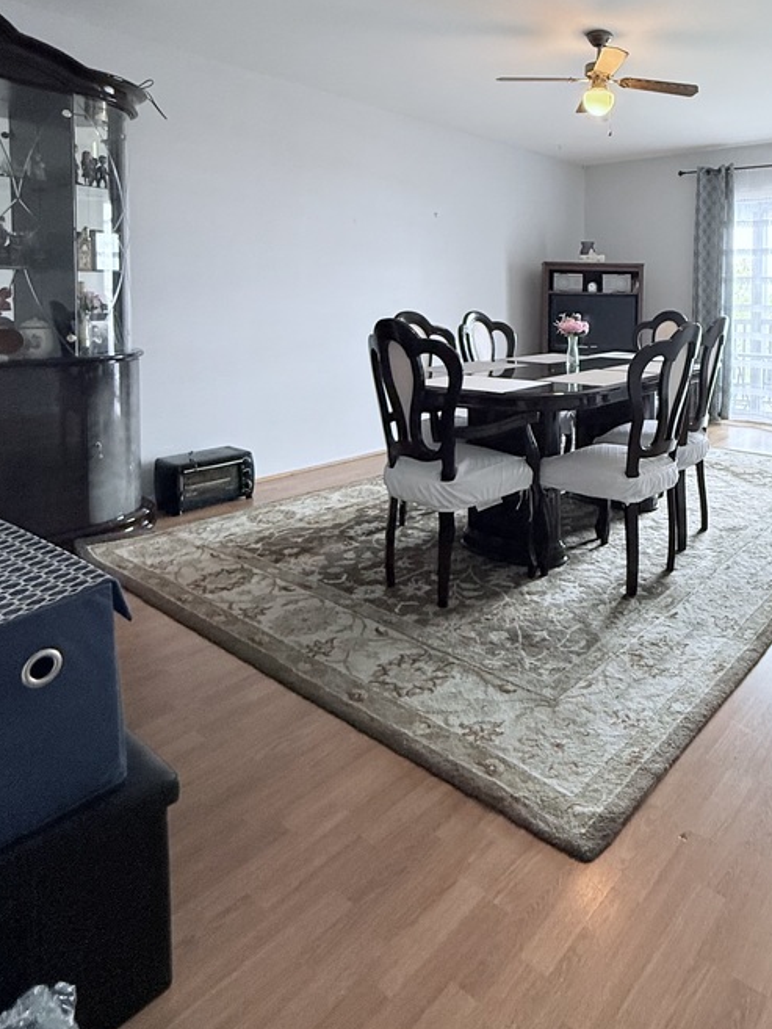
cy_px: 338
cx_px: 576
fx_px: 684
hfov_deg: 56.1
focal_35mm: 23
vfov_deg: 71.6
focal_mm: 2.22
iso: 320
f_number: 2.2
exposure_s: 1/120
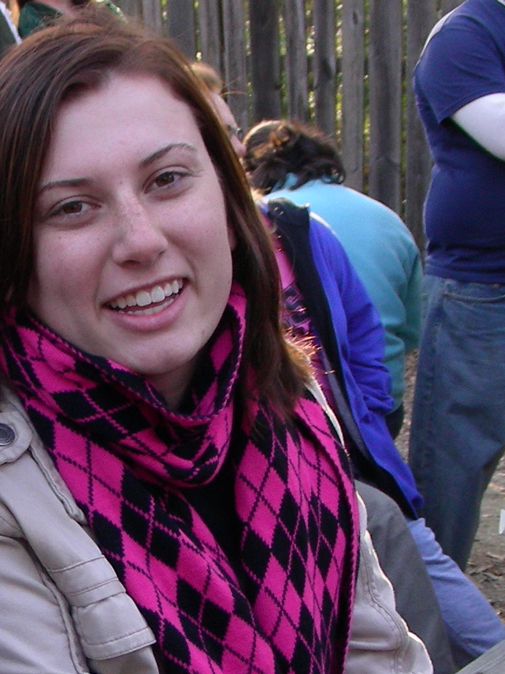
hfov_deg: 15.5
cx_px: -20
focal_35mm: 93
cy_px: 539
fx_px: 1809
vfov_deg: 20.8
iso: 50
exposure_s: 1/41.3
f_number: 3.5
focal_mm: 6.3
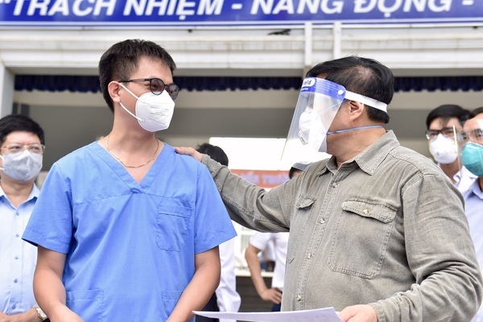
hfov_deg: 39.6
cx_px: 242
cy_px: 161
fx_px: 671
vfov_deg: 27.0
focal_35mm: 50
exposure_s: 1/160
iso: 200
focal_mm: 50
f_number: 4
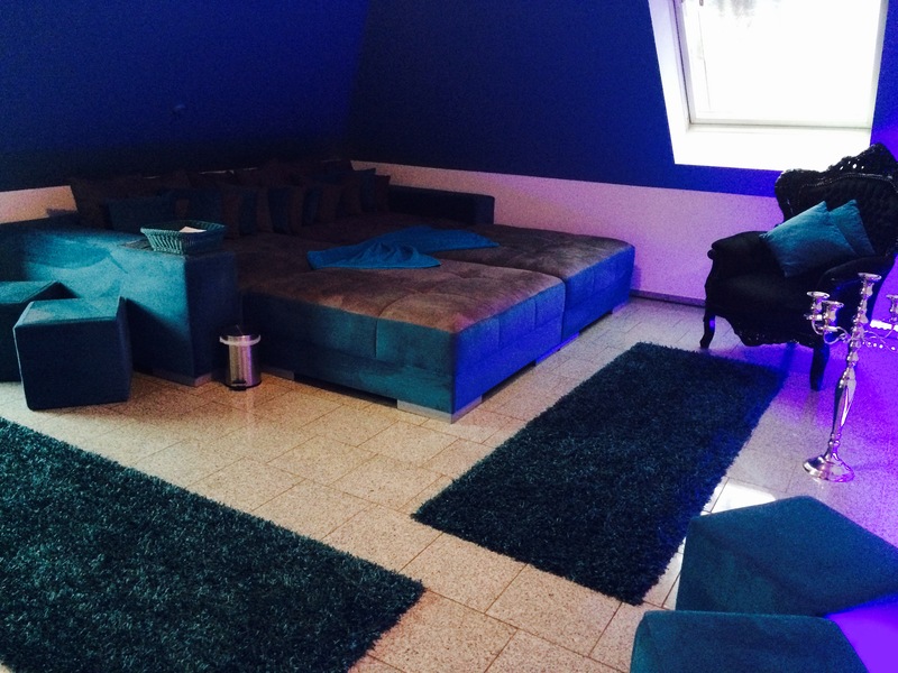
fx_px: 752
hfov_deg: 61.7
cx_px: 449
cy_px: 336
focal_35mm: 29
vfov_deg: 48.2
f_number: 2.2
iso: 320
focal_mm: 4.15
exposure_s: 1/15
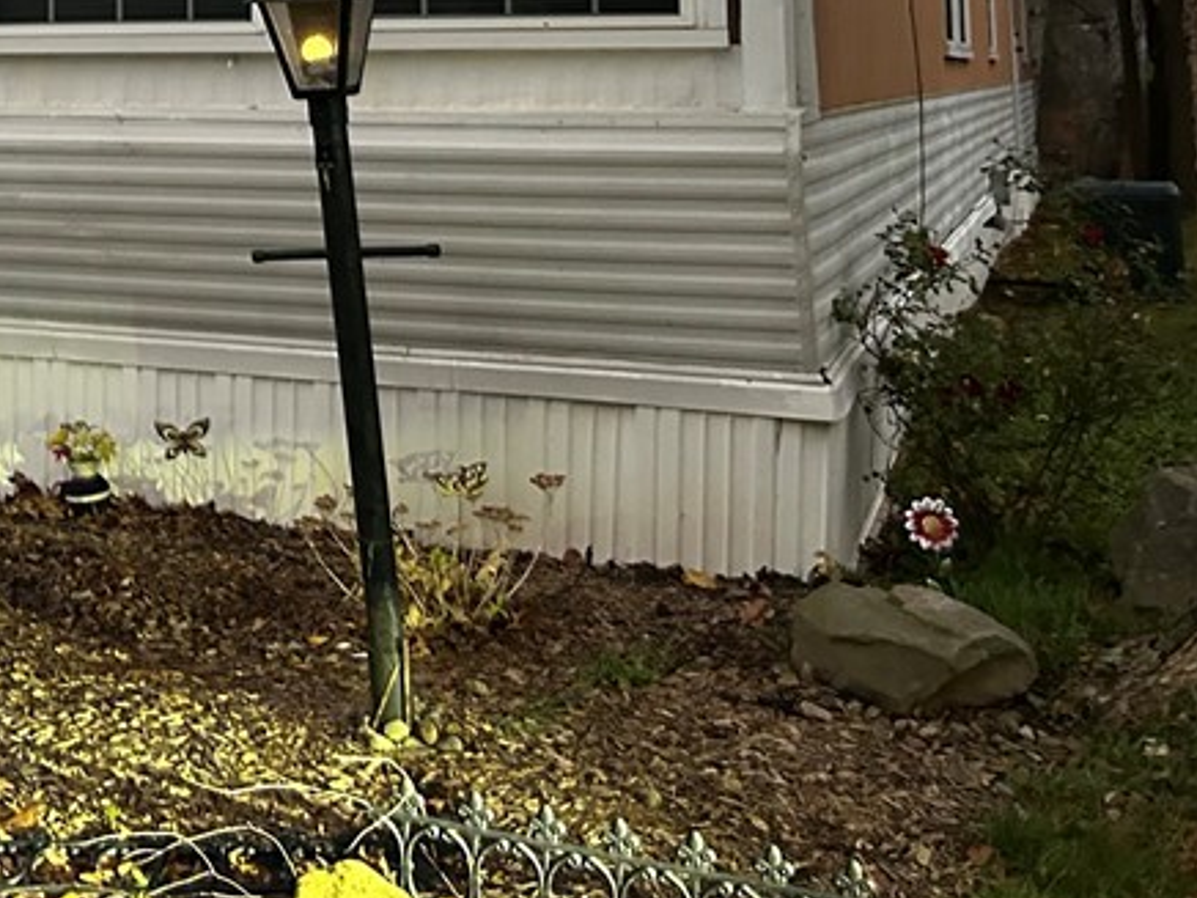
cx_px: 14
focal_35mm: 61
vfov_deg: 22.5
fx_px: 2109
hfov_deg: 29.7
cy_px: -121
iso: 500
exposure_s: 1/35
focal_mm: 5.7
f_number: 1.5
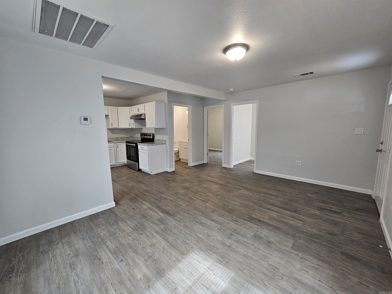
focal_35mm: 13
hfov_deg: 106.2
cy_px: 147
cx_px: 196
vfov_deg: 89.9
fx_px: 147
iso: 160
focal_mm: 2.2
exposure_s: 1/60
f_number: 2.2
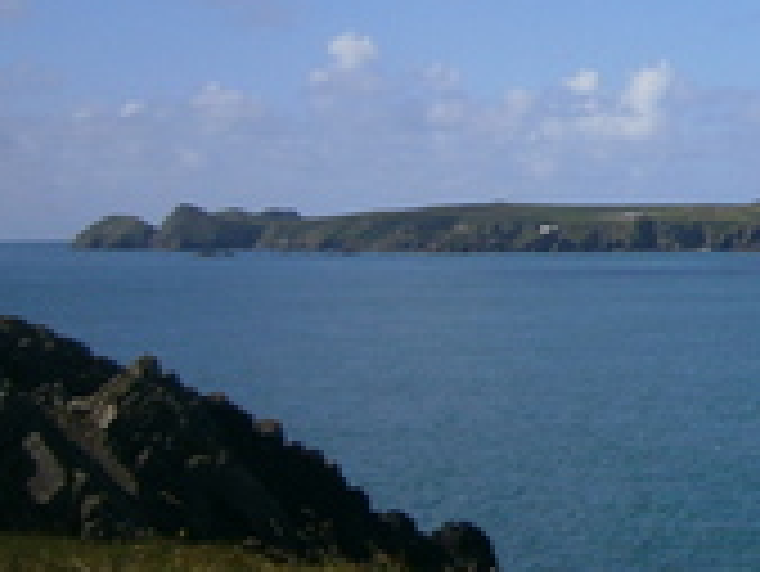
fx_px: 2065
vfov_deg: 15.6
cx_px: 1052
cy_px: 81
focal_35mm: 94
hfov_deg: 18.9
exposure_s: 1/320
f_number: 8.3
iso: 80
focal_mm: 5.5
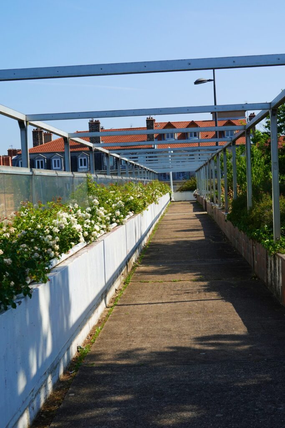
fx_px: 688
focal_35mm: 58
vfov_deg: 34.5
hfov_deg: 23.4
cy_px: 214
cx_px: 142
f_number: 6.3
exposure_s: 1/400
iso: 125
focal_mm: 21.56
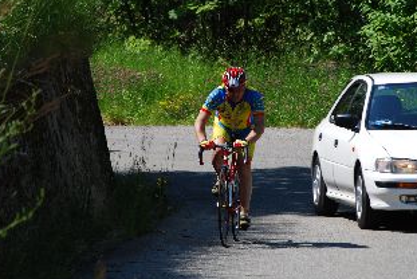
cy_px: 131
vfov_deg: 3.2
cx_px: 244
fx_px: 5032
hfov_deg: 4.7
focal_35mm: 434
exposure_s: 1/125
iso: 100
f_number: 10
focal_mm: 200
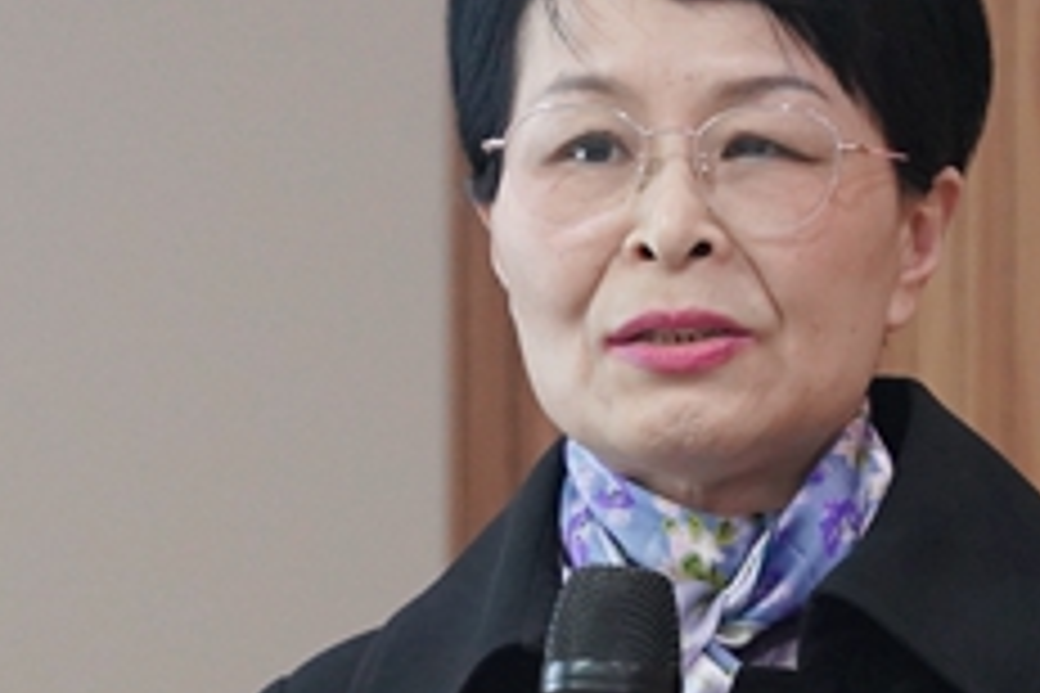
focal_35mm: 228
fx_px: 6579
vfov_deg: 6.0
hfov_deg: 9.0
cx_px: 635
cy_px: 745
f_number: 4
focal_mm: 65.8
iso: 5000
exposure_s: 1/160
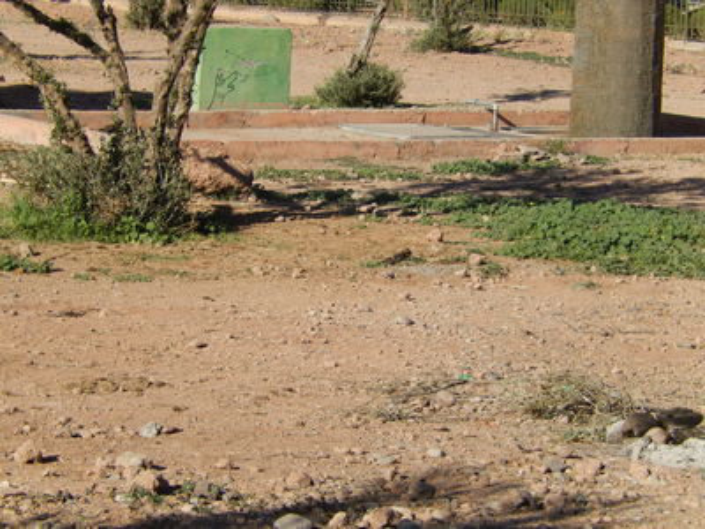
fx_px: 2729
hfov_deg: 14.7
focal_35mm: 134
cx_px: 352
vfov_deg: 11.1
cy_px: 264
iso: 125
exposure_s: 1/640
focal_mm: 24.1
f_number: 5.6
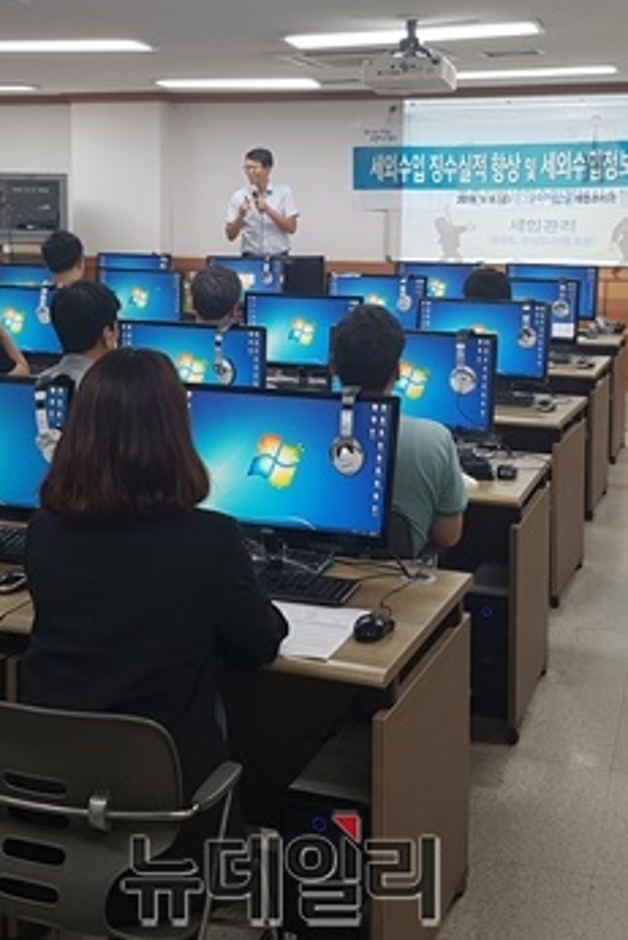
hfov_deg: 27.0
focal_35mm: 50
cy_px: 315
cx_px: 280
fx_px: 1307
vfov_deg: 39.1
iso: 64
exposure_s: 1/60
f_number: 1.7
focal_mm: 4.2
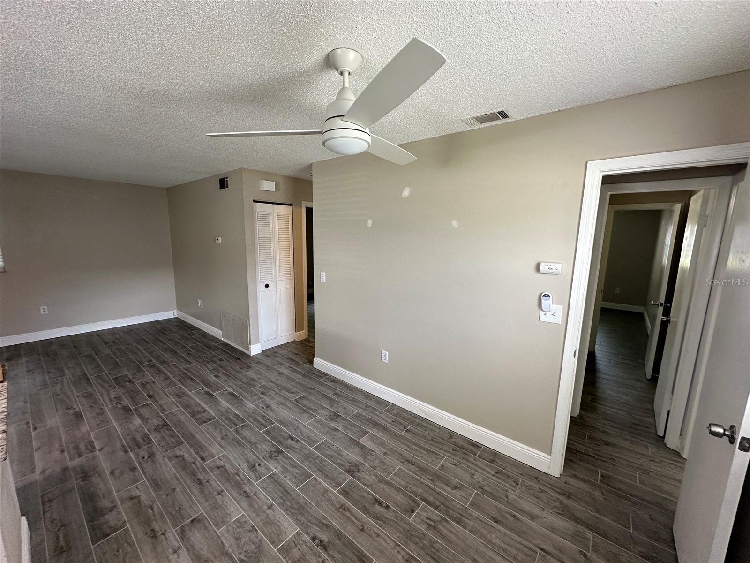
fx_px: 303
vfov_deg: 85.7
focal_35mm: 14
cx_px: 375
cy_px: 282
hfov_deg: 102.1
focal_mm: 2.22
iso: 200
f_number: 2.2
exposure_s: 1/120
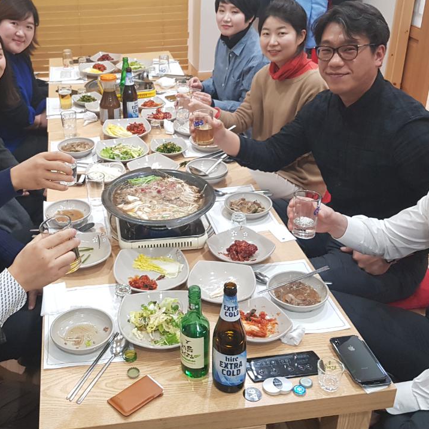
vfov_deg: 40.6
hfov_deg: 40.6
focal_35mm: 41
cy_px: 159
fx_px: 575
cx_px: 160
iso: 160
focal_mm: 4.2
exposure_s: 1/30
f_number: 1.7
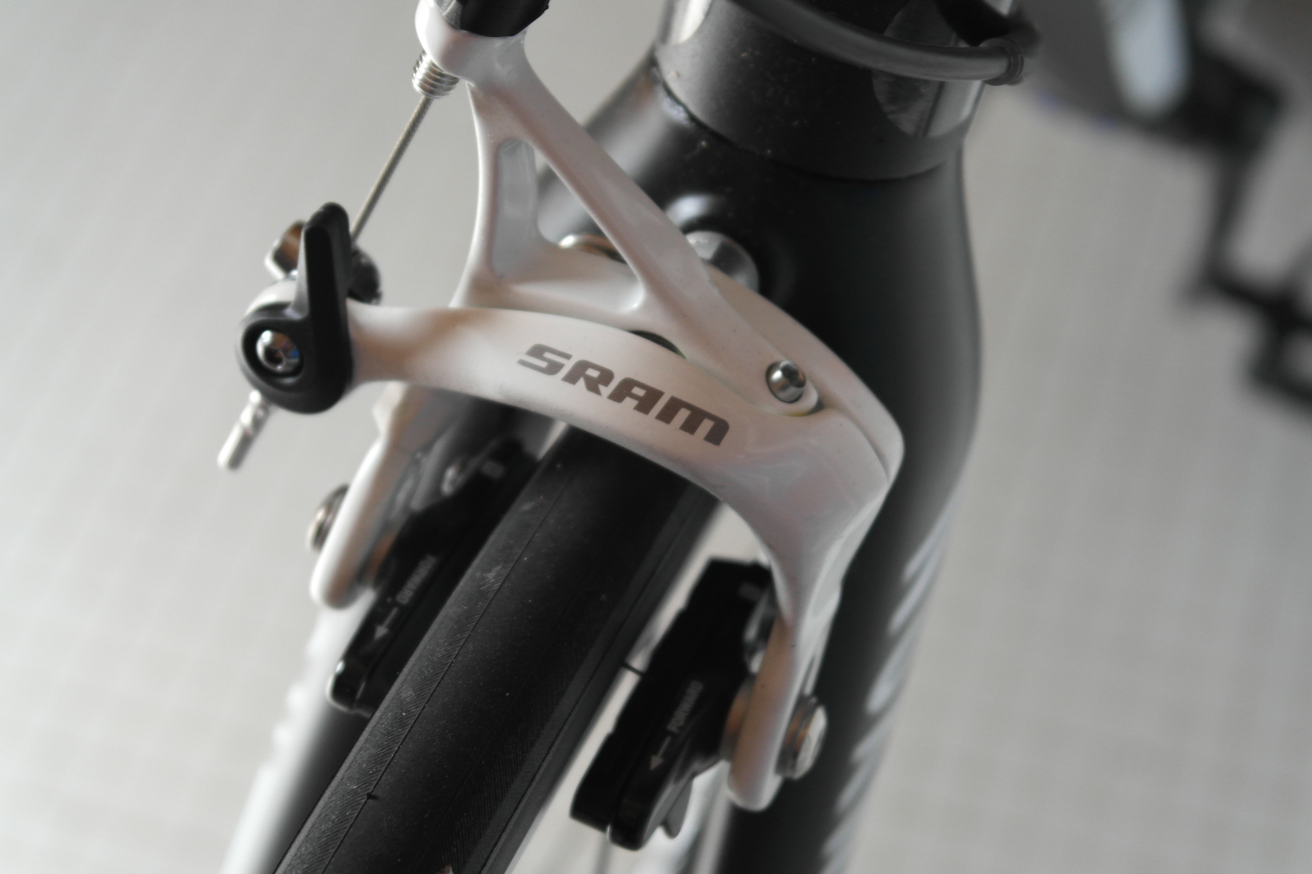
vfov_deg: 17.7
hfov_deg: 26.3
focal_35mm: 77
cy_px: 437
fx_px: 2806
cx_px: 656
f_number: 5.6
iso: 400
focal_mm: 50
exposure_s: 1/40
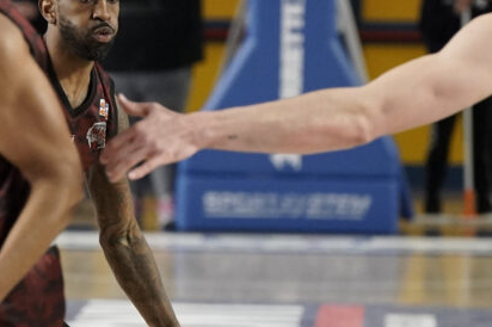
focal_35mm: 412
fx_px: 5626
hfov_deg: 5.0
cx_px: -17
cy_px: 171
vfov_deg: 3.3
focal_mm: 118
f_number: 2.8
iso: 4000
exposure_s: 1/1000
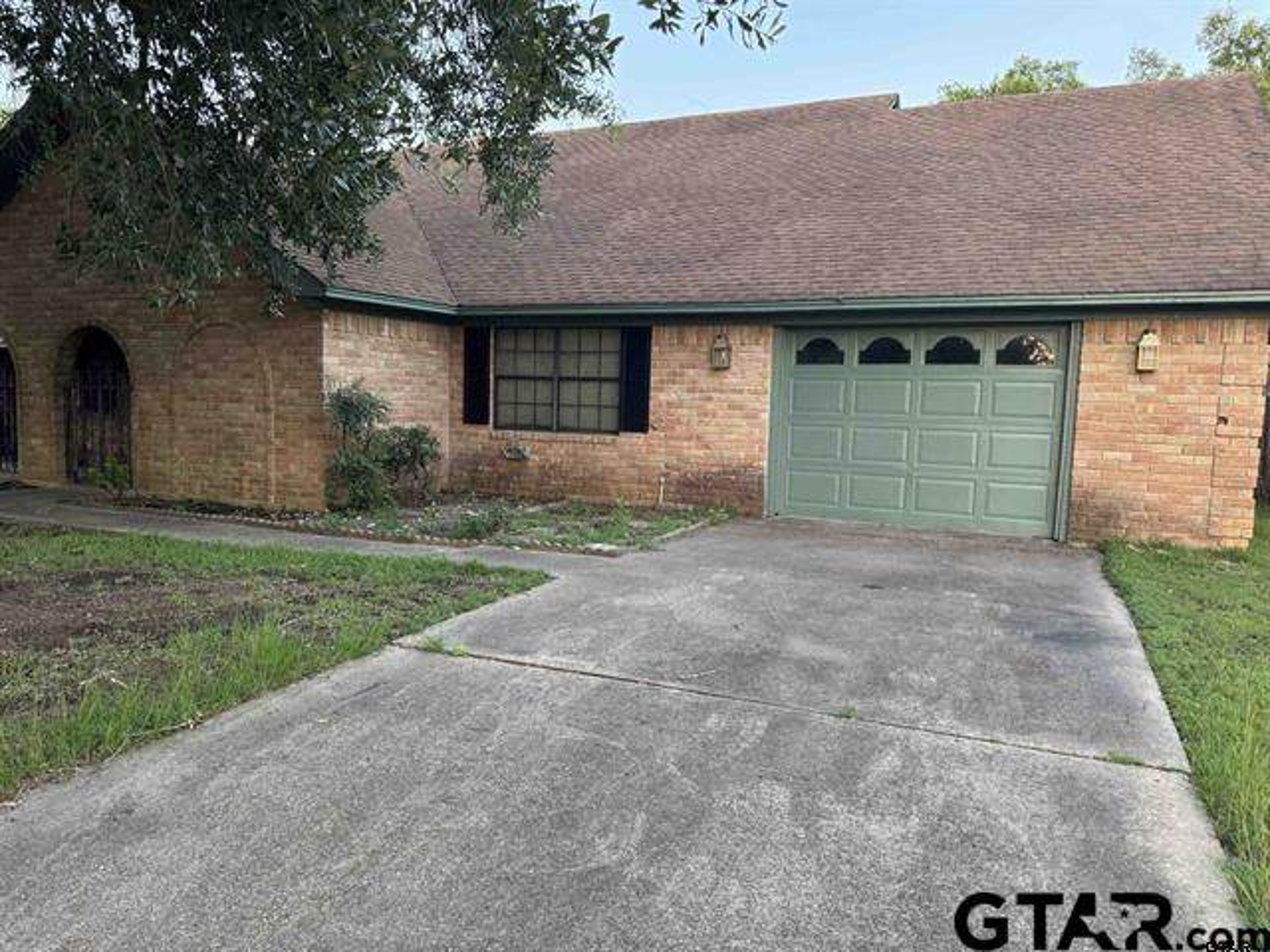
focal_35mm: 24
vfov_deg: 56.8
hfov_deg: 71.6
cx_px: 635
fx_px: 881
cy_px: 476
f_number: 1.78
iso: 200
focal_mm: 6.76
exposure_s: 1/121
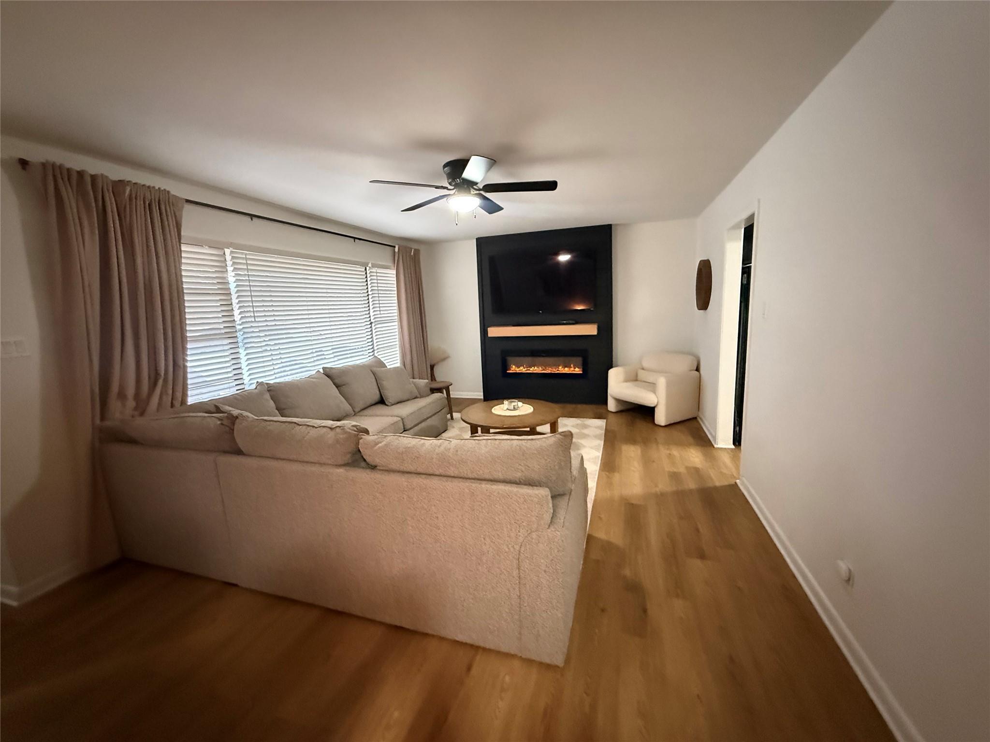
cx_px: 495
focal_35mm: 14
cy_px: 371
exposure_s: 1/40
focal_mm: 2.22
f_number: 2.2
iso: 1600
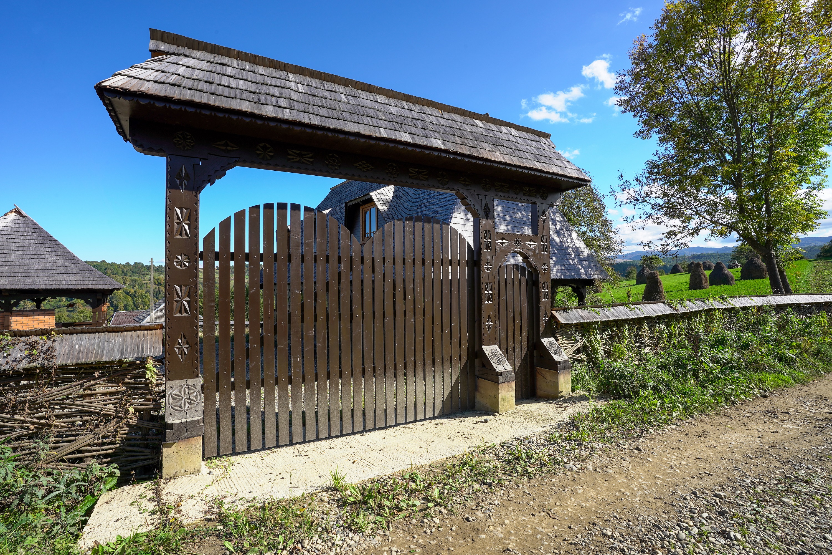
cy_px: 278
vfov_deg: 73.7
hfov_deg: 96.7
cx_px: 416
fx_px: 370
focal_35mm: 16
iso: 100
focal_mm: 16
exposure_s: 1/40
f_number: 16
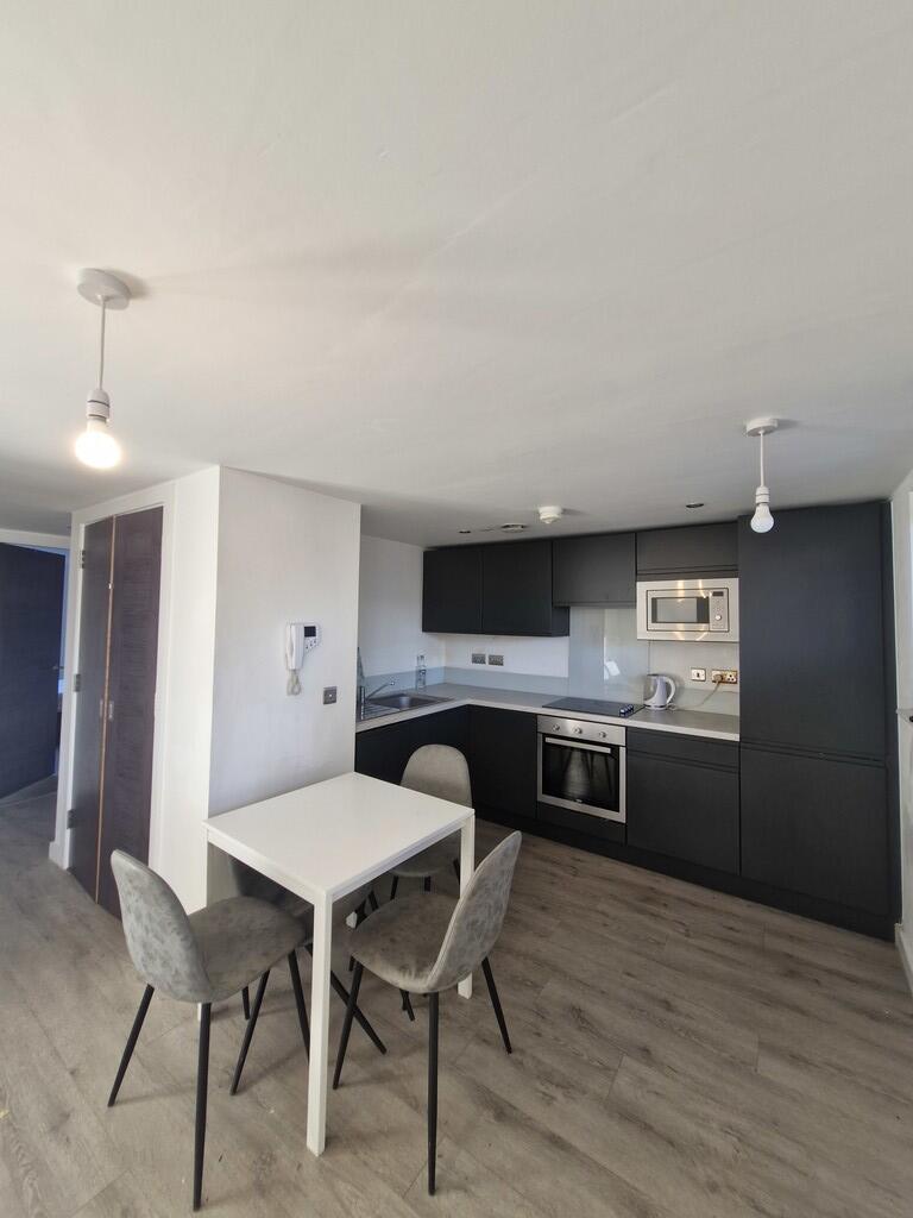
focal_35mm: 13
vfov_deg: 106.2
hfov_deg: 89.9
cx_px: 456
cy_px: 609
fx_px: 457
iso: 50
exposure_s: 1/50
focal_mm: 1.74
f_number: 2.2
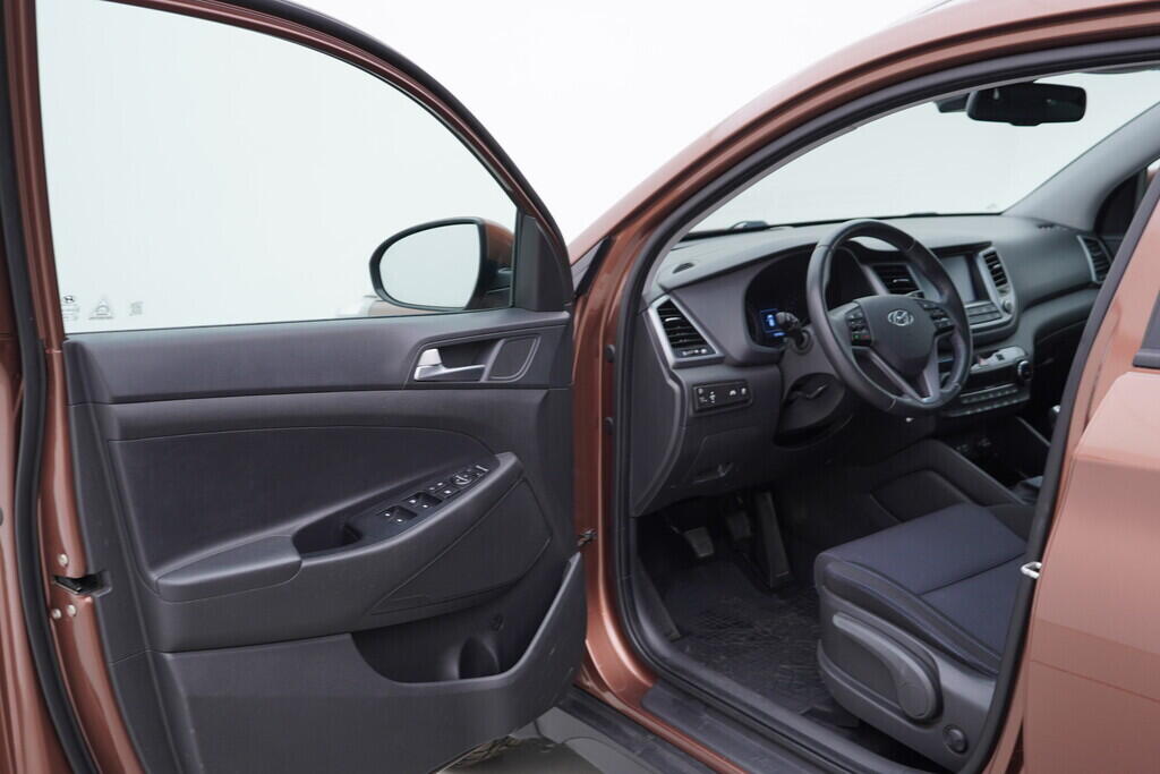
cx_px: 580
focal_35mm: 36
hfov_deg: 53.1
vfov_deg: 36.9
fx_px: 1160
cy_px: 387
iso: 125
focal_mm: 24
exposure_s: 1/50
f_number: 3.2
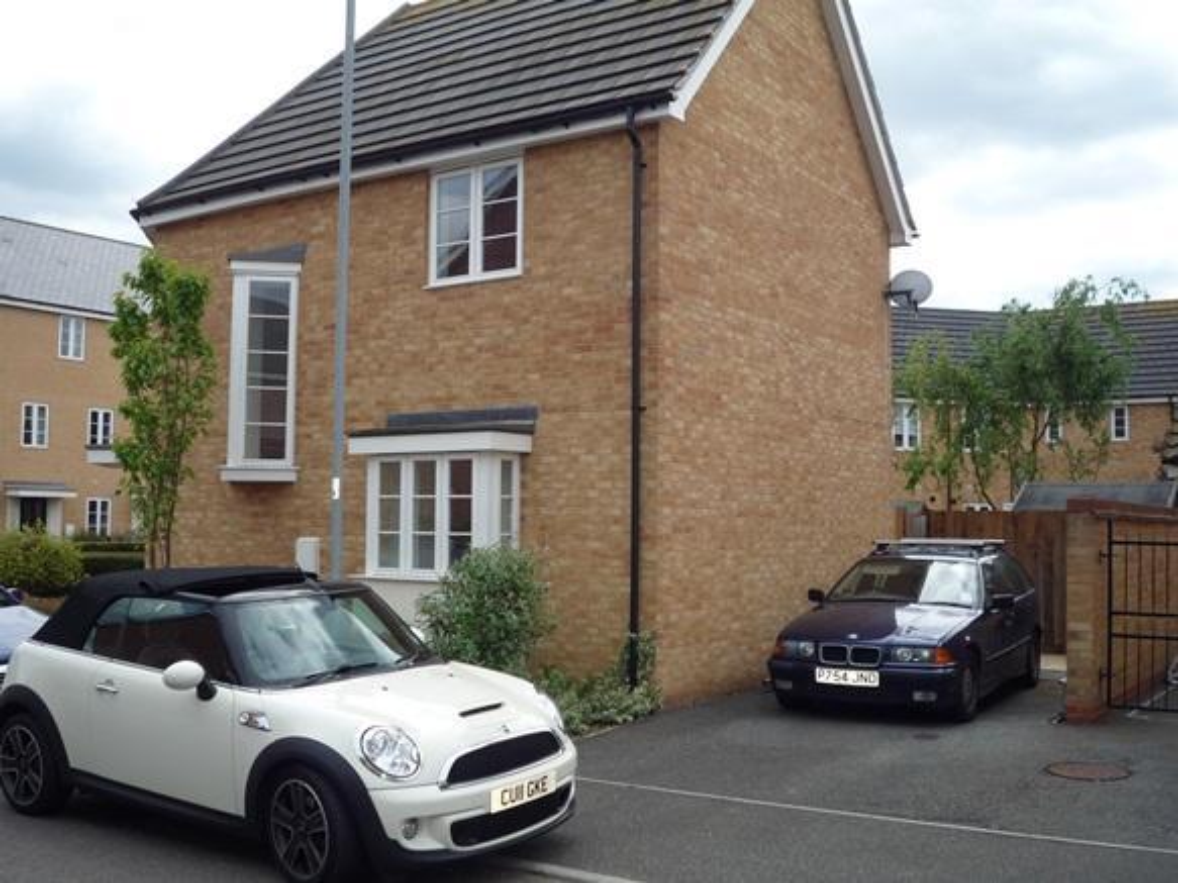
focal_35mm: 44
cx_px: 589
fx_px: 1497
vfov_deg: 32.9
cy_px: 442
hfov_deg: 43.0
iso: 100
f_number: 4.3
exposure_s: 1/640
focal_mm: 7.8
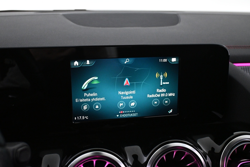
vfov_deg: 34.2
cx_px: 125
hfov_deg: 49.6
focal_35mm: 39
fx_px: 271
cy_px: 84
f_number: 4.5
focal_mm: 26
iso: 4000
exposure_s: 1/100
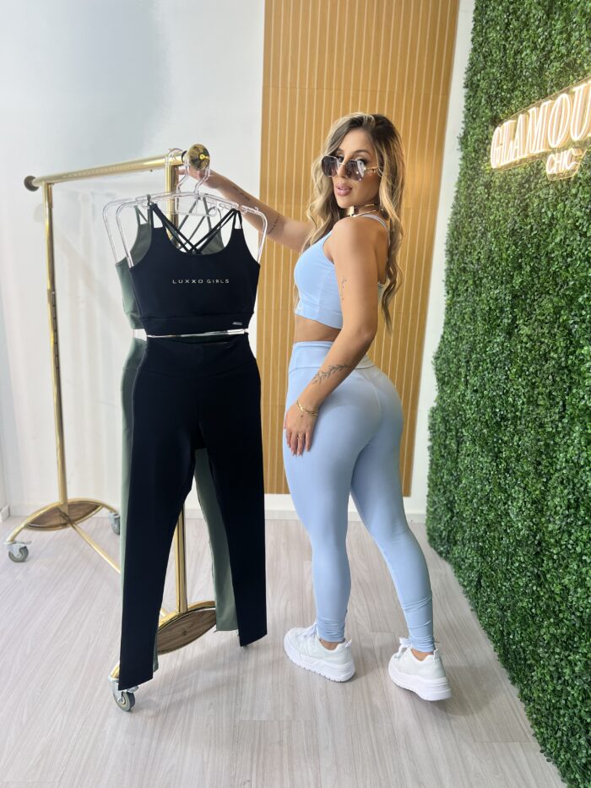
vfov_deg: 67.3
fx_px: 592
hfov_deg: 53.1
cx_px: 296
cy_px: 394
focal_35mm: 26
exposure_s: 1/129
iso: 32
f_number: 1.5
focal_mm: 5.7
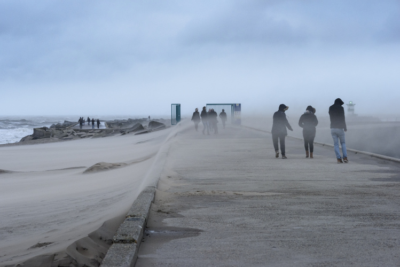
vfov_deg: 13.1
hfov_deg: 19.4
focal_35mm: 105
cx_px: 200
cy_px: 134
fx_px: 1167
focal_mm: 105
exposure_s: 1/250
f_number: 7.1
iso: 1250
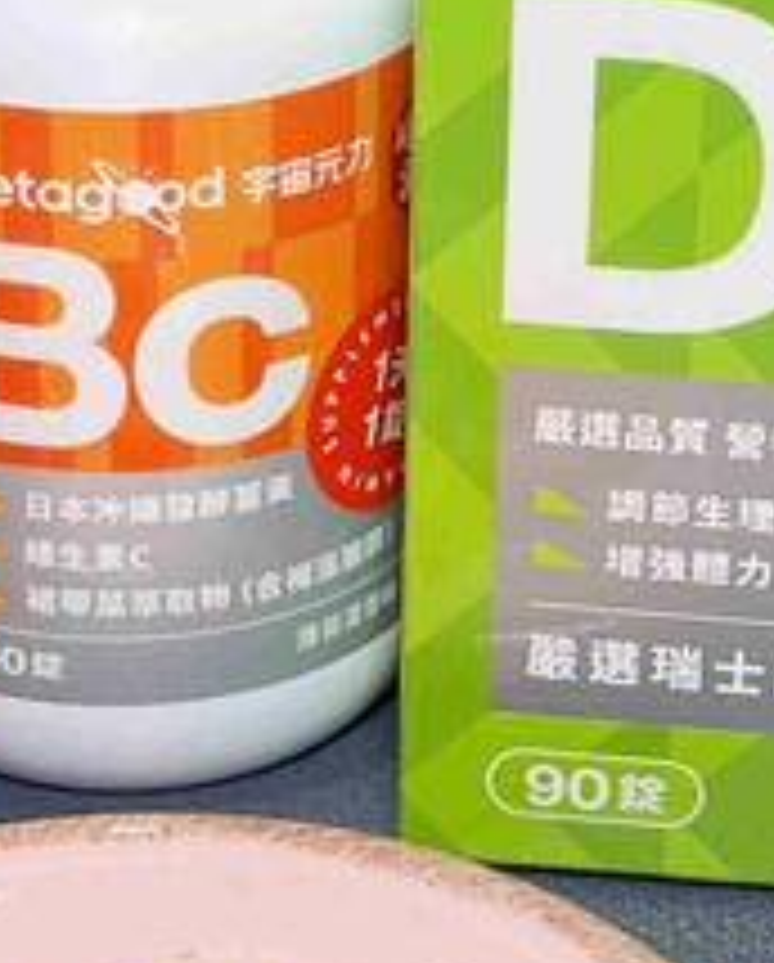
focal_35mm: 142
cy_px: 104
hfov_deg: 10.9
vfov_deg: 13.4
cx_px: 477
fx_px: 4055
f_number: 1.5
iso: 64
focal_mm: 5.7
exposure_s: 1/120
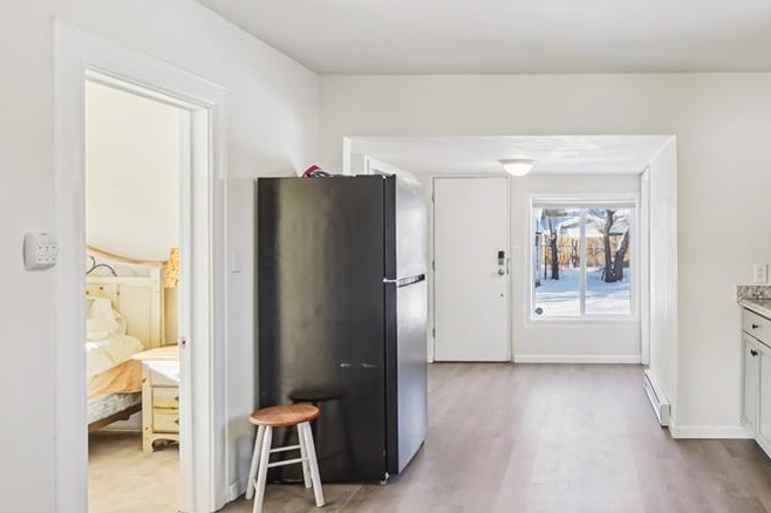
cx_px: 578
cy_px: 252
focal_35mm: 28
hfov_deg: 61.8
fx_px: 599
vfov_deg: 46.4
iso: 400
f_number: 8
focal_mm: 12
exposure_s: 1/15
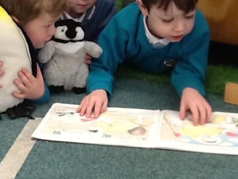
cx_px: 128
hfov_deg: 20.2
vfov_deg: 15.2
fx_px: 667
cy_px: 33
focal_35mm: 97
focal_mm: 2.03
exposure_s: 1/30
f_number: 2.4
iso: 100
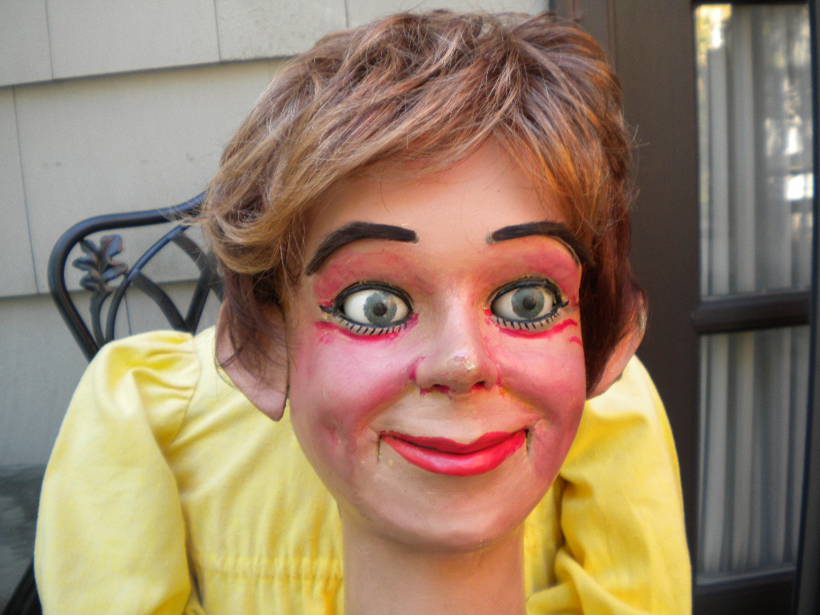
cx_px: 410
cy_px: 308
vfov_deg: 40.7
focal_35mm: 35
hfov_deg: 52.6
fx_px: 829
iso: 121
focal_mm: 6.3
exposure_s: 1/57.8
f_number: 3.1
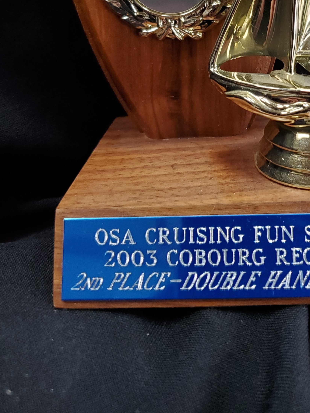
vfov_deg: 37.8
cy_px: 65
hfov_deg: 29.5
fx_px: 573
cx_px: 252
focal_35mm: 48
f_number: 1.5
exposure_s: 1/40
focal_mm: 4.3
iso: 320
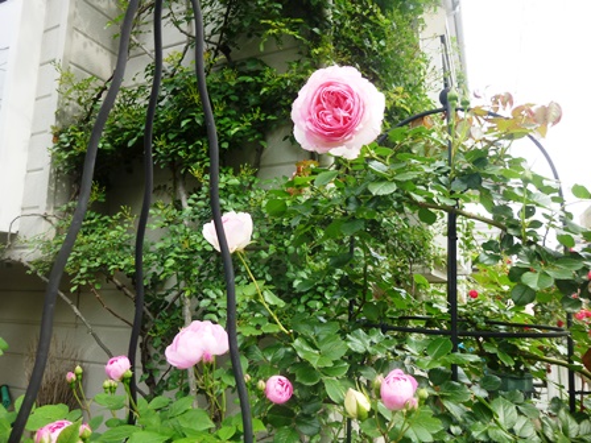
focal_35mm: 25
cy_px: 222
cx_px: 296
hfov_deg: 69.4
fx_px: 427
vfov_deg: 54.9
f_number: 3.1
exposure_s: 1/200
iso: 100
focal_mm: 4.5
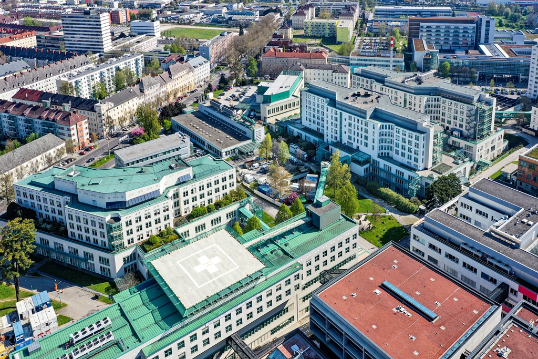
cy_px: 180
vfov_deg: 46.4
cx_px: 269
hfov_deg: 65.5
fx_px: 418
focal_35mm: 28
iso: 100
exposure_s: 1/400
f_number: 5.6
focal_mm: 10.26
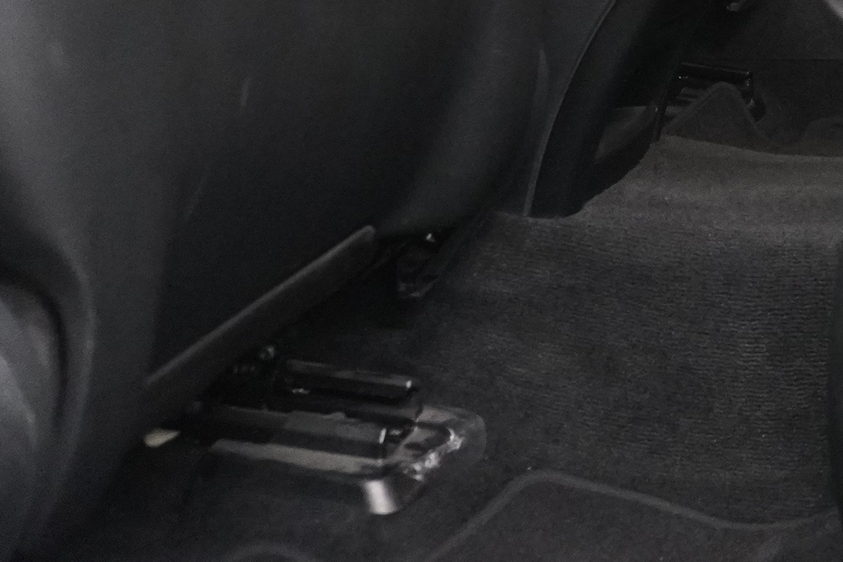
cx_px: 1154
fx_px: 1779
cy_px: -286
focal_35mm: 76
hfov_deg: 23.0
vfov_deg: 16.3
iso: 2500
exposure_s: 1/30
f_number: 3.5
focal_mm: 16
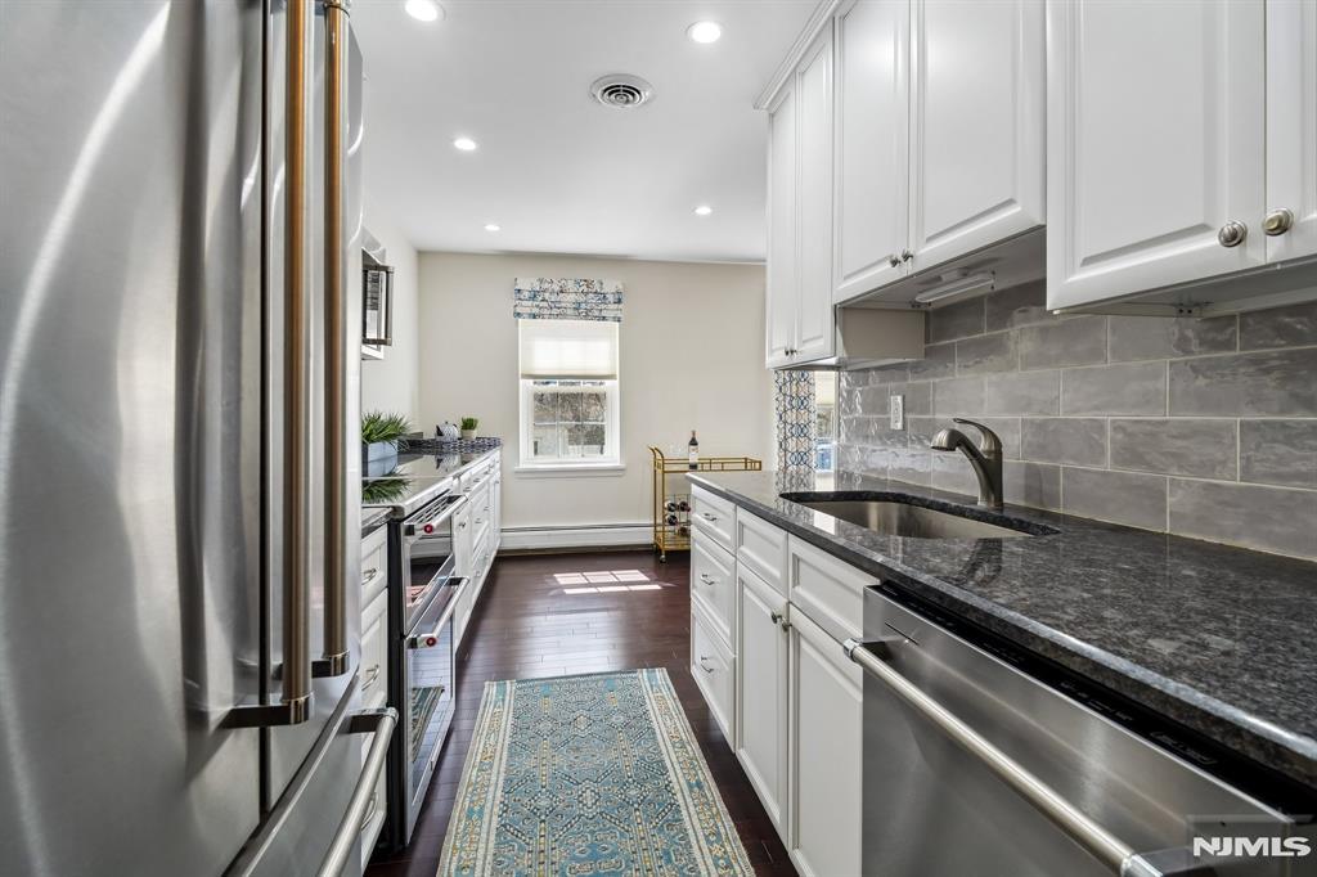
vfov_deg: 73.7
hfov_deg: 96.8
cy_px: 438
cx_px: 658
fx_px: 585
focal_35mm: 16
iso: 400
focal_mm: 16
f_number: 8
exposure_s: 1/15
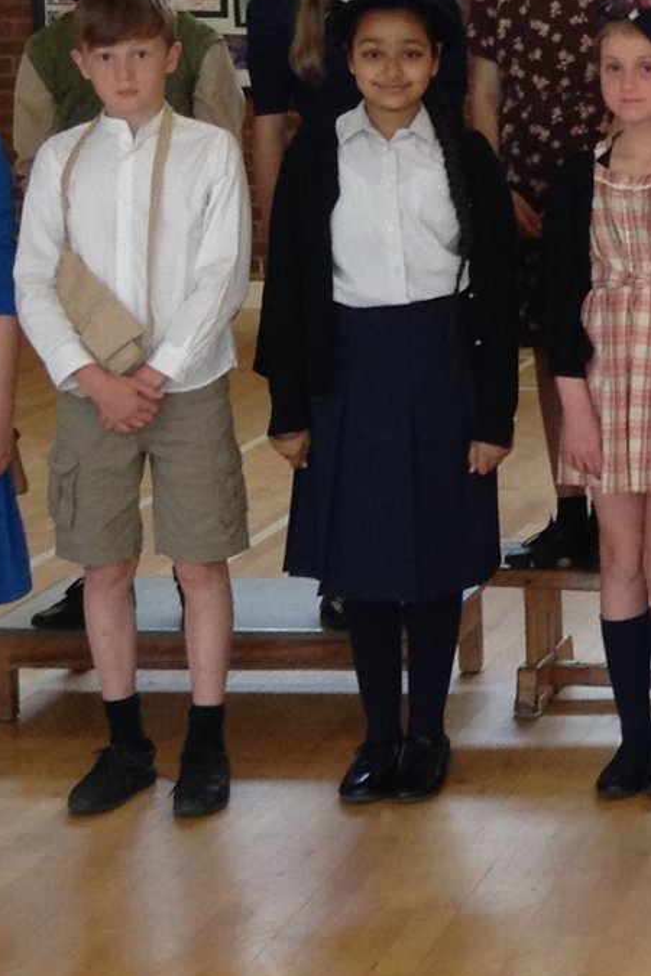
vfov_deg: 19.5
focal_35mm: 104
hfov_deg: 12.2
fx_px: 2821
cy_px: 273
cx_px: 1144
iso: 50
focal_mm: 3.3
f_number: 2.4
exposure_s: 1/24
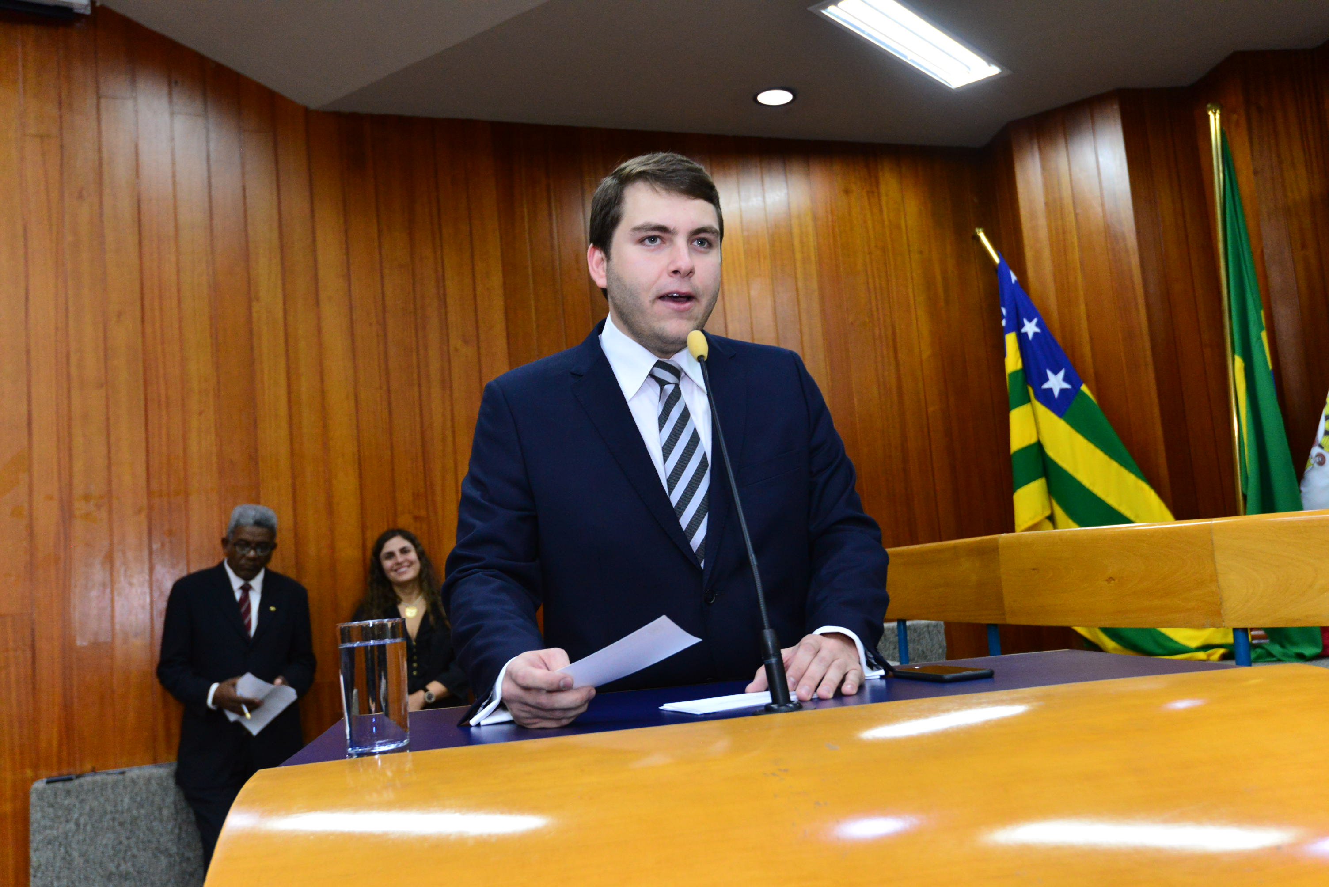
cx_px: 664
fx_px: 1293
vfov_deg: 37.9
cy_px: 444
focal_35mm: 35
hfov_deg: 54.4
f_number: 5.6
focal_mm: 35
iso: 3200
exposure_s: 1/125
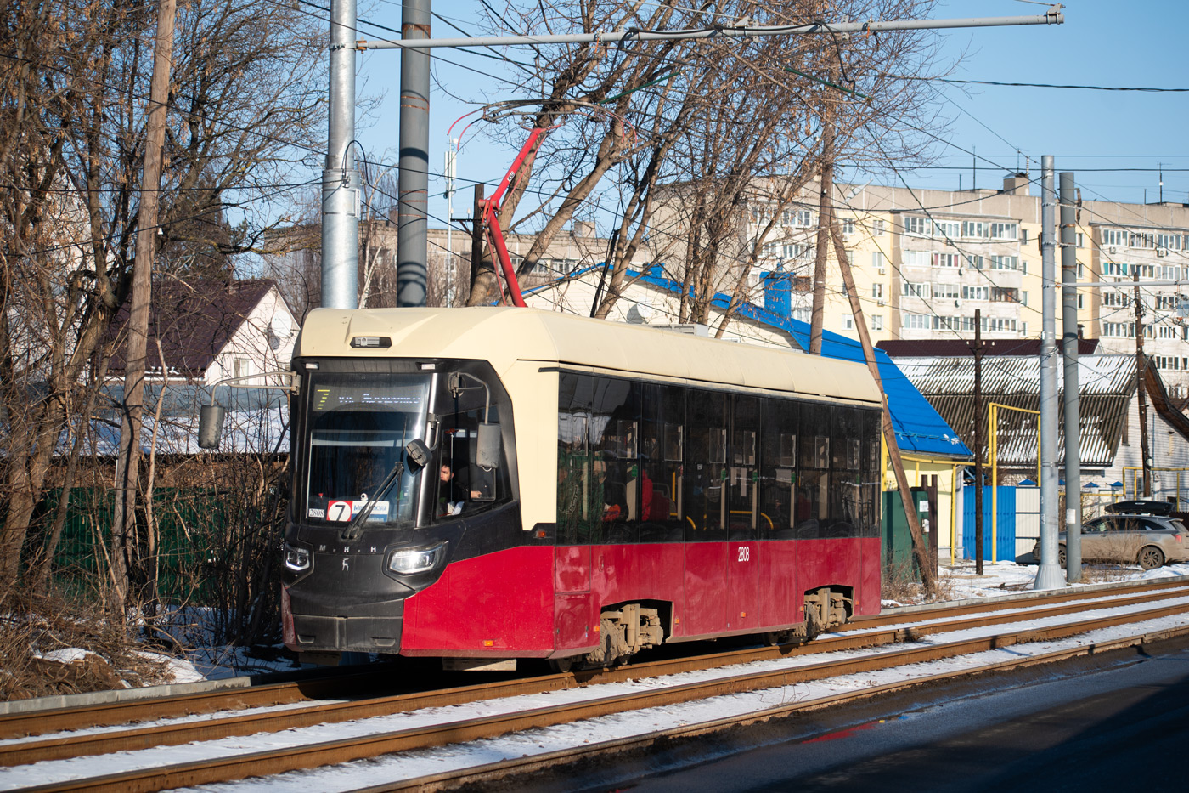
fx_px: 3467
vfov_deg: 13.0
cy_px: 396
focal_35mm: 105
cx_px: 594
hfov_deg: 19.5
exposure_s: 1/800
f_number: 4.5
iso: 100
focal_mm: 70
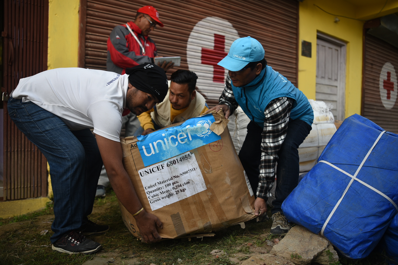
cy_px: 132
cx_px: 199
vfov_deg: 37.9
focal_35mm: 35
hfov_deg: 54.4
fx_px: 387
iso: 200
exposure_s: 1/500
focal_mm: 35
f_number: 2.8
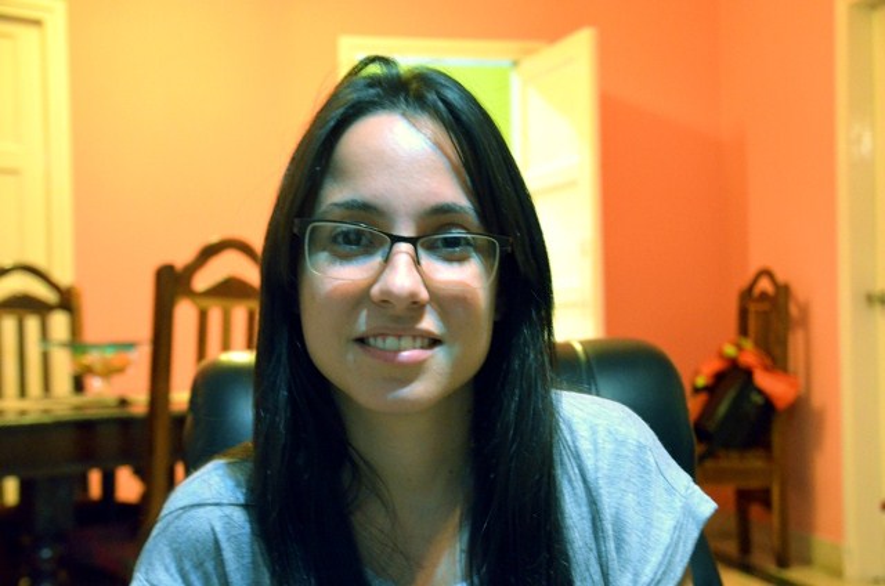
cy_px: 293
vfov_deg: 23.7
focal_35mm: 57
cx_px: 442
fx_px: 1398
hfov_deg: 35.1
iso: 3200
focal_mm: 38
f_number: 4.8
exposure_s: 1/13
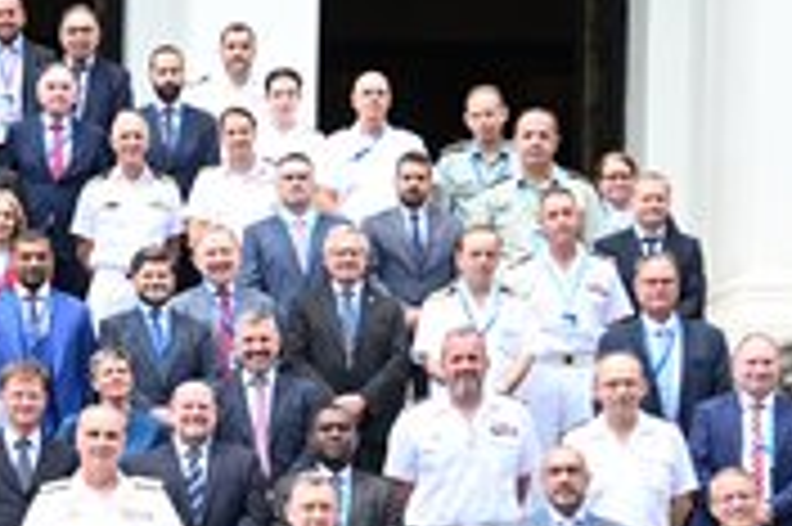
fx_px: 3253
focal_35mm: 148
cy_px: 481
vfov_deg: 9.2
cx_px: -108
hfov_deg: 13.6
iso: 100
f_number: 4
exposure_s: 1/200
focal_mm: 52
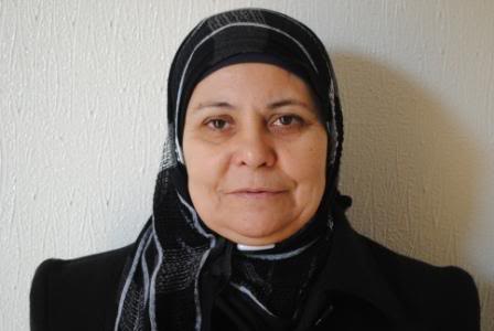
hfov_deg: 26.0
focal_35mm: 78
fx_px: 1072
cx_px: 247
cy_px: 166
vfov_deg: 17.5
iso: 450
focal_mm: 52
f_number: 5.6
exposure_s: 1/30
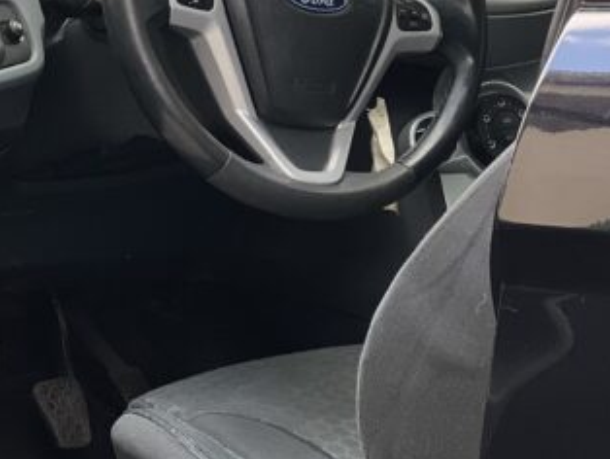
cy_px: -10
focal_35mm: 196
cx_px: 152
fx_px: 3457
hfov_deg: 10.1
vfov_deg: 7.6
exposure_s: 1/121
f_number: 2.8
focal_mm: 9
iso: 80
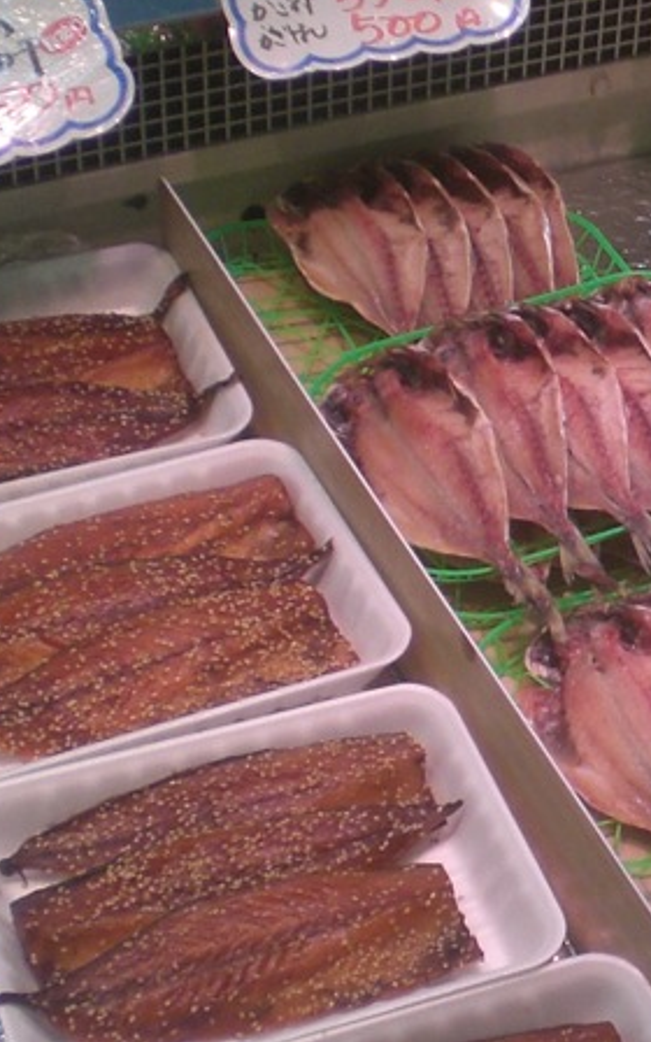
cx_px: 942
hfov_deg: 13.7
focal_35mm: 90
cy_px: 502
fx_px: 2555
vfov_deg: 23.0
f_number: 3.1
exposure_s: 1/80
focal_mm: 6.3
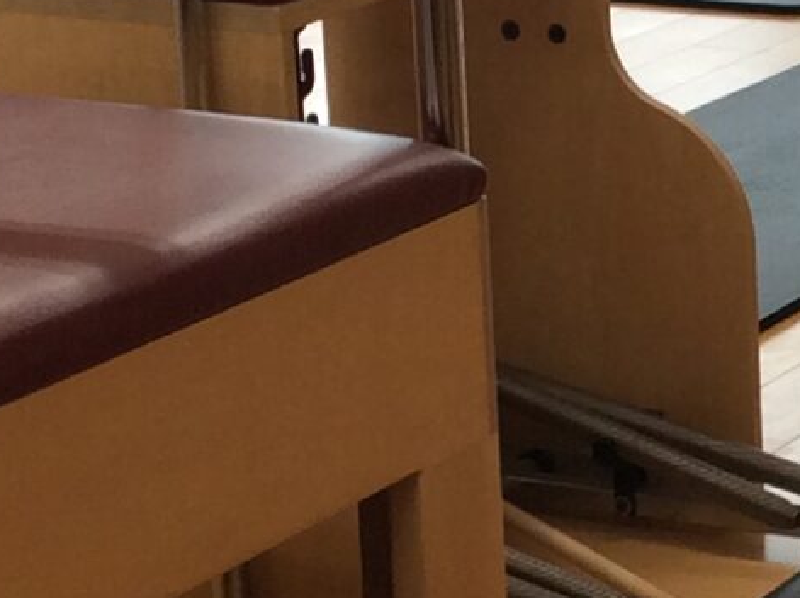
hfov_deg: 11.2
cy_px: 324
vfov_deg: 8.5
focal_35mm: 174
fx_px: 4016
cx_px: 848
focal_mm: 3.3
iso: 32
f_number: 2.4
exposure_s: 1/50
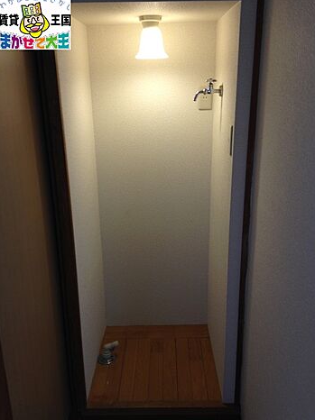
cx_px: 161
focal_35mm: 34
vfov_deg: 54.0
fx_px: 413
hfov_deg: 41.8
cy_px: 211
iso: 50
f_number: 2.4
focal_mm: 4.12
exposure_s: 1/24
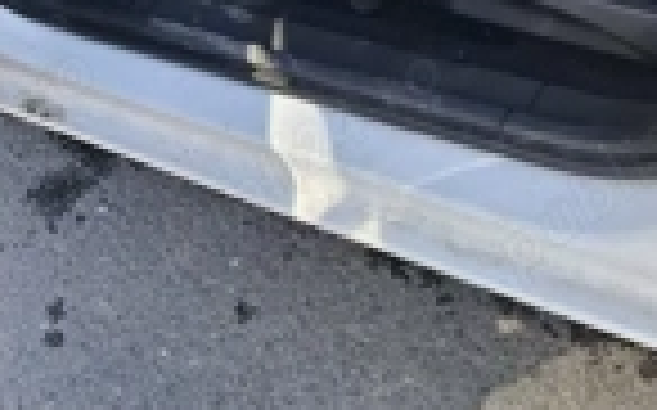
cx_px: 36
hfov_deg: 29.1
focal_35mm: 67
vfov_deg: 18.0
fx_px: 1199
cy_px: -135
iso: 50
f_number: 1.8
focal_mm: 5.54
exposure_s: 1/333
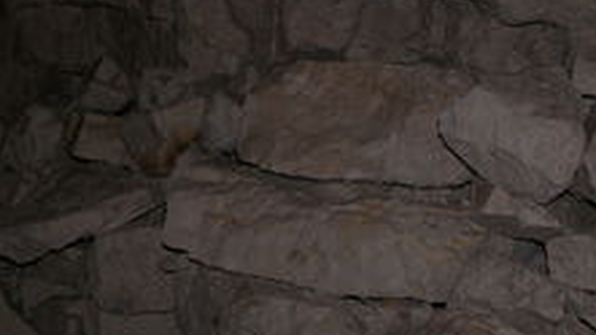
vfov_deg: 16.2
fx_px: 1153
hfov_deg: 28.9
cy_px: 3
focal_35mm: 73
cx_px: 232
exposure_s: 1/60
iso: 100
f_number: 2.8
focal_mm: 9.5
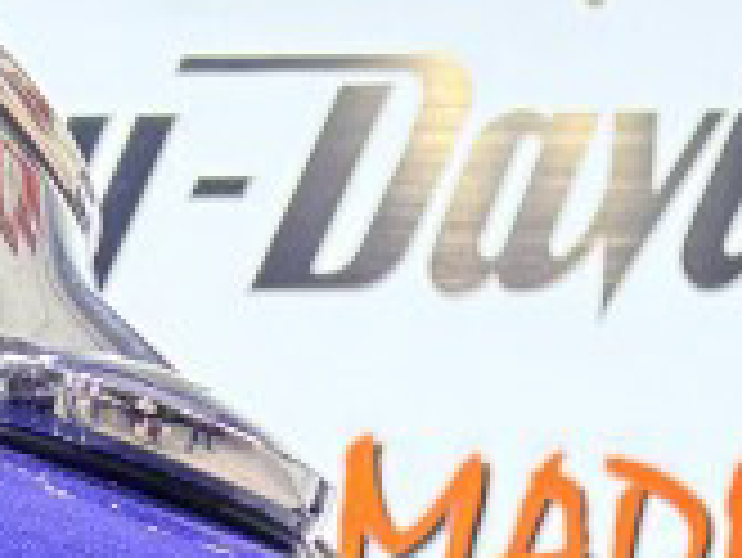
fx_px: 3604
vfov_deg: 7.6
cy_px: 1724
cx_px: 722
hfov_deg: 11.6
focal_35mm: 168
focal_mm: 5.96
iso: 100
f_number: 1.6
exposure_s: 1/120
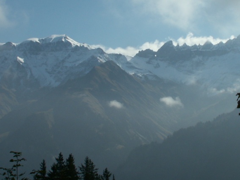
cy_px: 54
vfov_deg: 23.1
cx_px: 162
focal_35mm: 63
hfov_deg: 30.5
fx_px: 437
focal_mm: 5.86
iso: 50
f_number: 8
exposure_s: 1/400
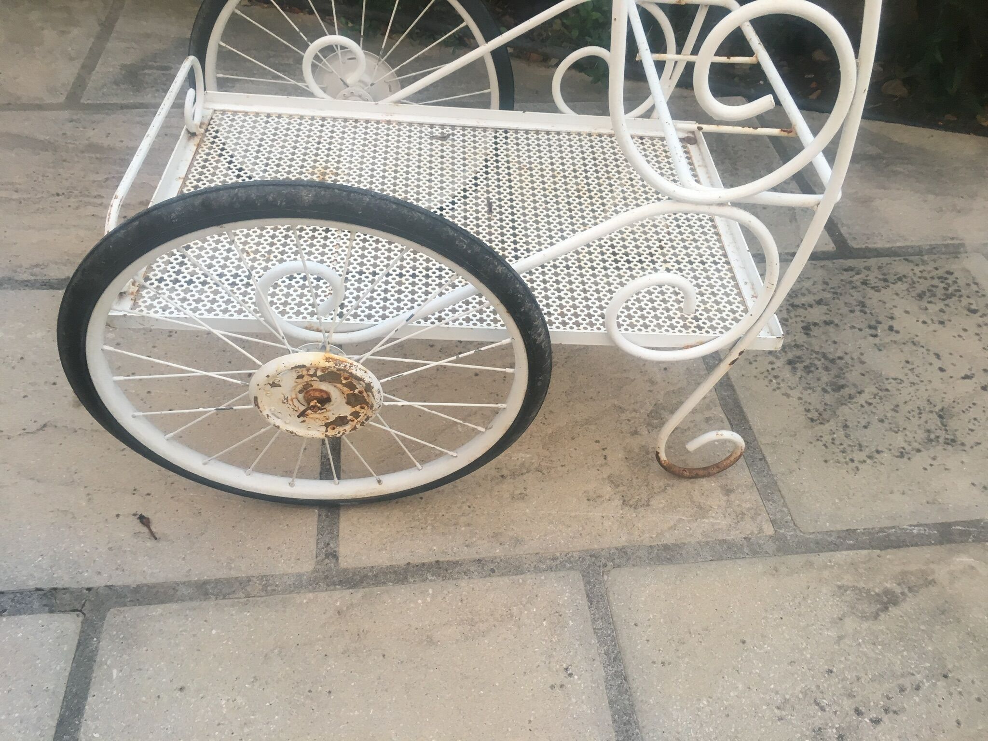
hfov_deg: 61.7
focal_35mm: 29
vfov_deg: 48.2
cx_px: 494
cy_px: 370
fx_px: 828
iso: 40
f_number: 2.2
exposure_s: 1/33
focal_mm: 4.15
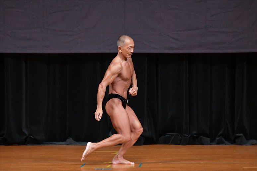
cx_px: 128
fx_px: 2248
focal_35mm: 315
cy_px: 86
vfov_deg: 4.4
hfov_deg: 6.5
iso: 5000
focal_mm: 210
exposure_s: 1/400
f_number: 5.6
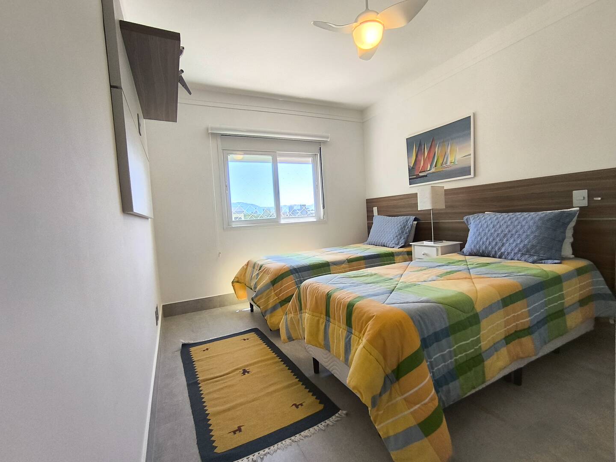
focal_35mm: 16
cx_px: 308
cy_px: 231
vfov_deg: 78.1
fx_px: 285
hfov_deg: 94.5
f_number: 2.2
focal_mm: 1.65
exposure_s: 1/120
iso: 100
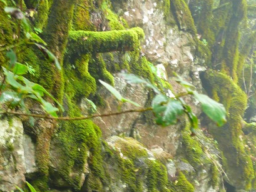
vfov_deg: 18.8
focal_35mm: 77
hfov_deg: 25.3
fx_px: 570
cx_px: 111
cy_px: 172
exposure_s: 1/8
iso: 200
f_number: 2.8
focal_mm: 8.8
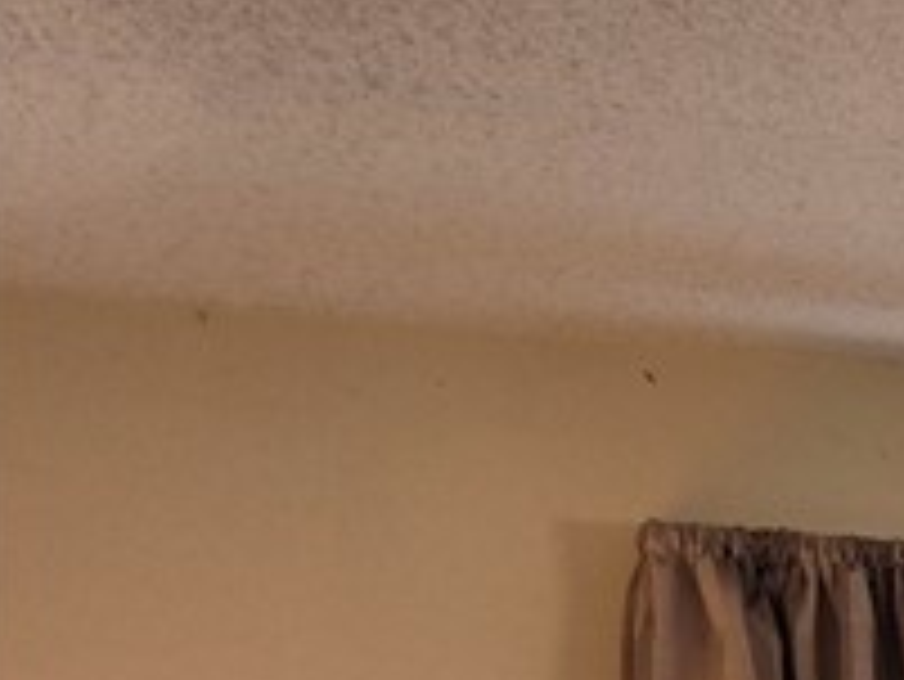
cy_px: 1576
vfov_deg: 10.9
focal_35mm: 117
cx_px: 2285
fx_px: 3057
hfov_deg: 12.5
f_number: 1.7
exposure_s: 1/120
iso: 100
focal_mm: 6.3
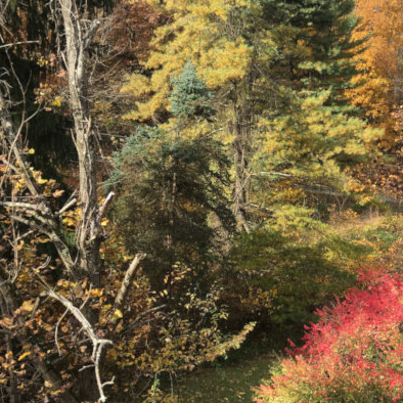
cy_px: 205
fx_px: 685
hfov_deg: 31.1
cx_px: 371
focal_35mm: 52
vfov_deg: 32.8
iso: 25
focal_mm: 4.15
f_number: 2.2
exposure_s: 1/340
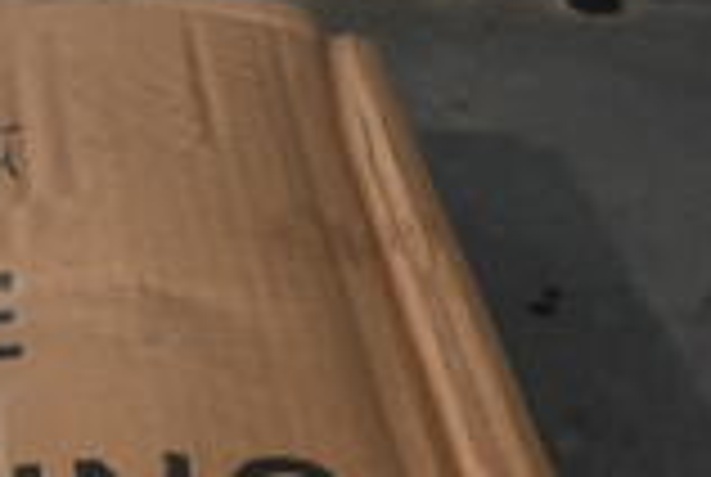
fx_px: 2295
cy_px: 495
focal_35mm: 116
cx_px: -284
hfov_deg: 16.4
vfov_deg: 11.7
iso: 800
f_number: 5
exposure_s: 1/60
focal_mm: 20
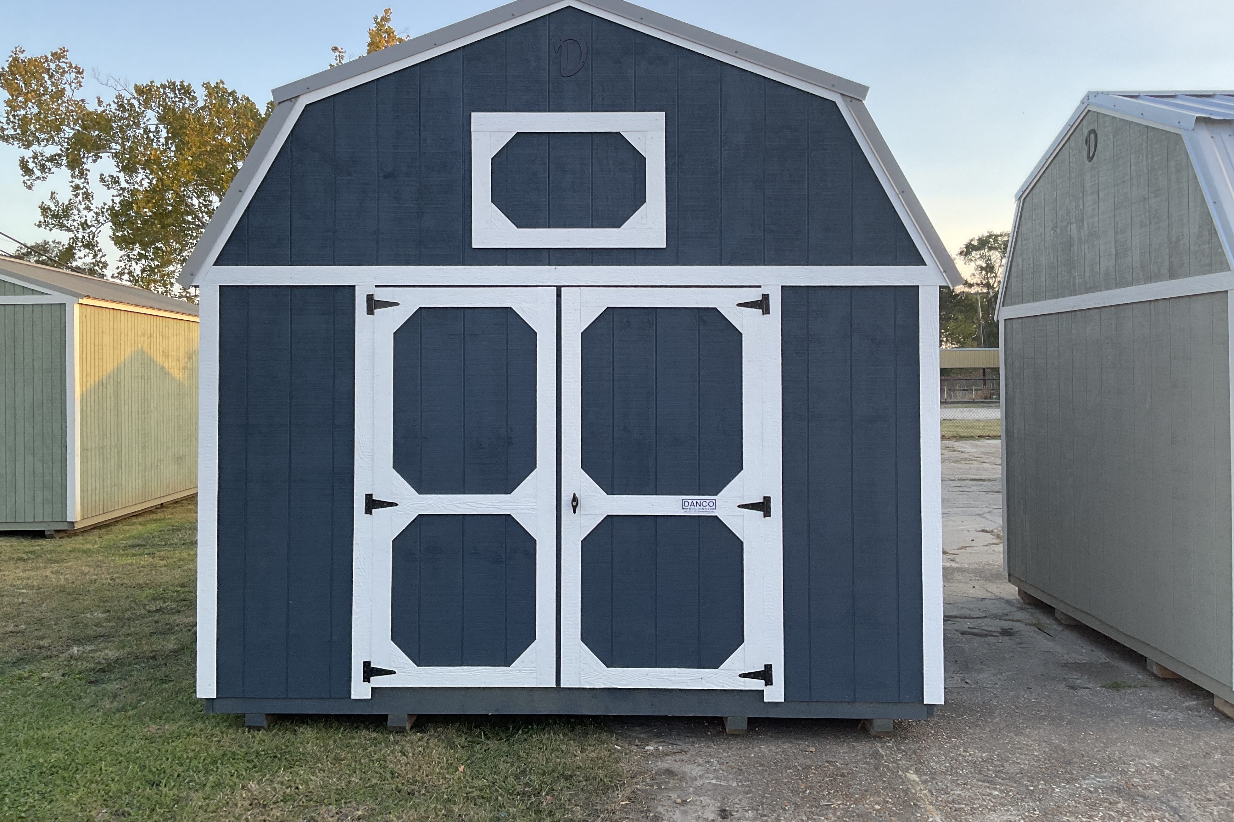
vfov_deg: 42.2
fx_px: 1062
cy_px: 352
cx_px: 605
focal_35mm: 31
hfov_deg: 60.3
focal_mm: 3
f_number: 1.8
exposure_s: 1/192
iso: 16
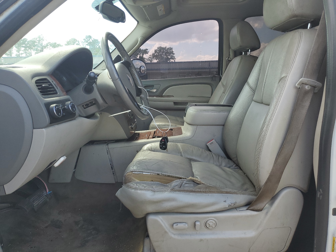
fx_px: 252
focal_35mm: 26
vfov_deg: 53.1
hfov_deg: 67.3
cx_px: 168
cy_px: 126
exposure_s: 1/385
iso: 50
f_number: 1.5
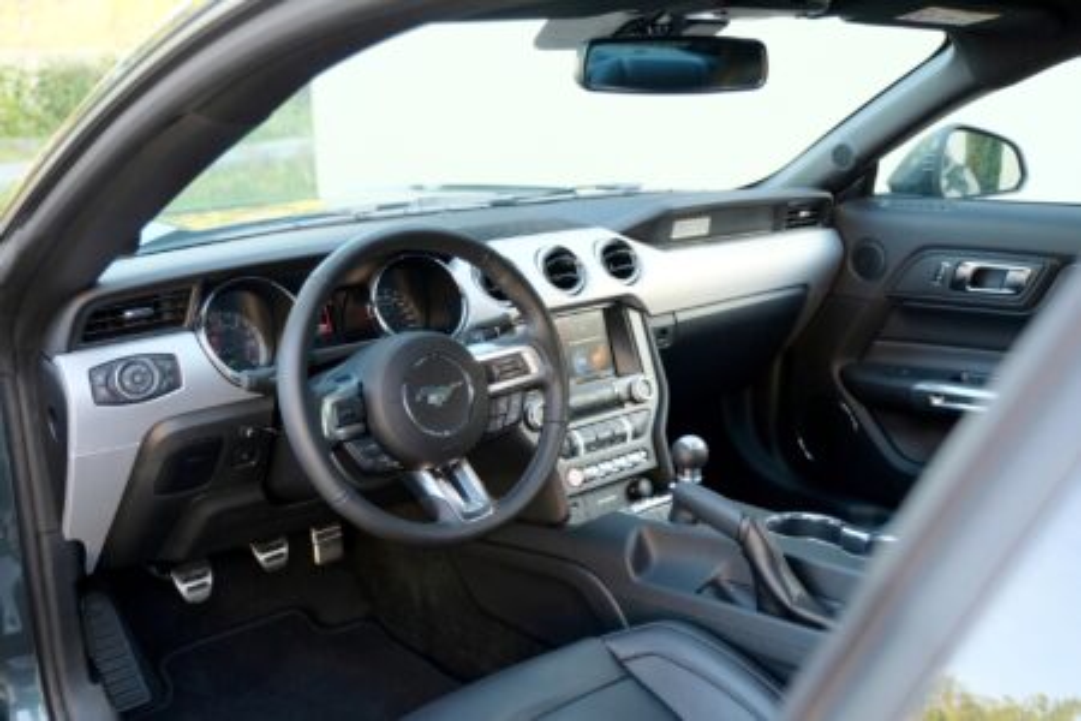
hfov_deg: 57.2
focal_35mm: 33
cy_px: 360
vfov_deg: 40.0
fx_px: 991
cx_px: 540
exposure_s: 1/125
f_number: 2.8
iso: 640
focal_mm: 22
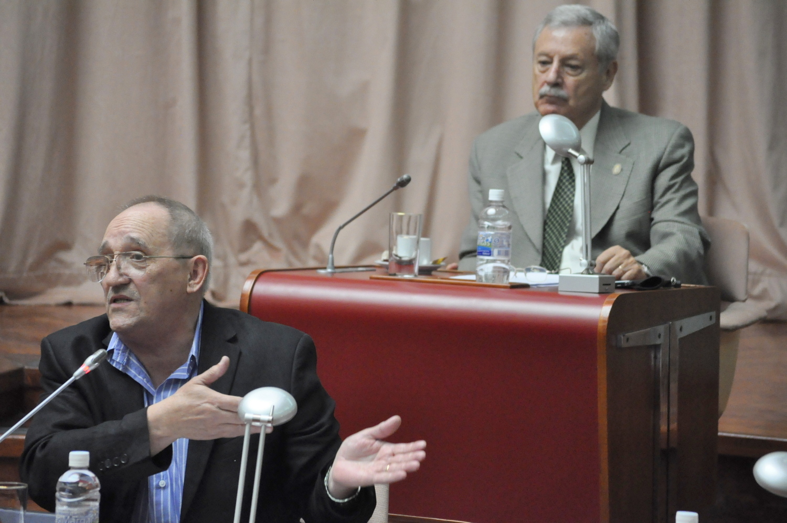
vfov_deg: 8.7
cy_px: 262
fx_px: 3440
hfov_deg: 13.1
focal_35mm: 158
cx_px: 394
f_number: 4.5
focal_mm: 105
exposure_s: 1/100
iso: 3200
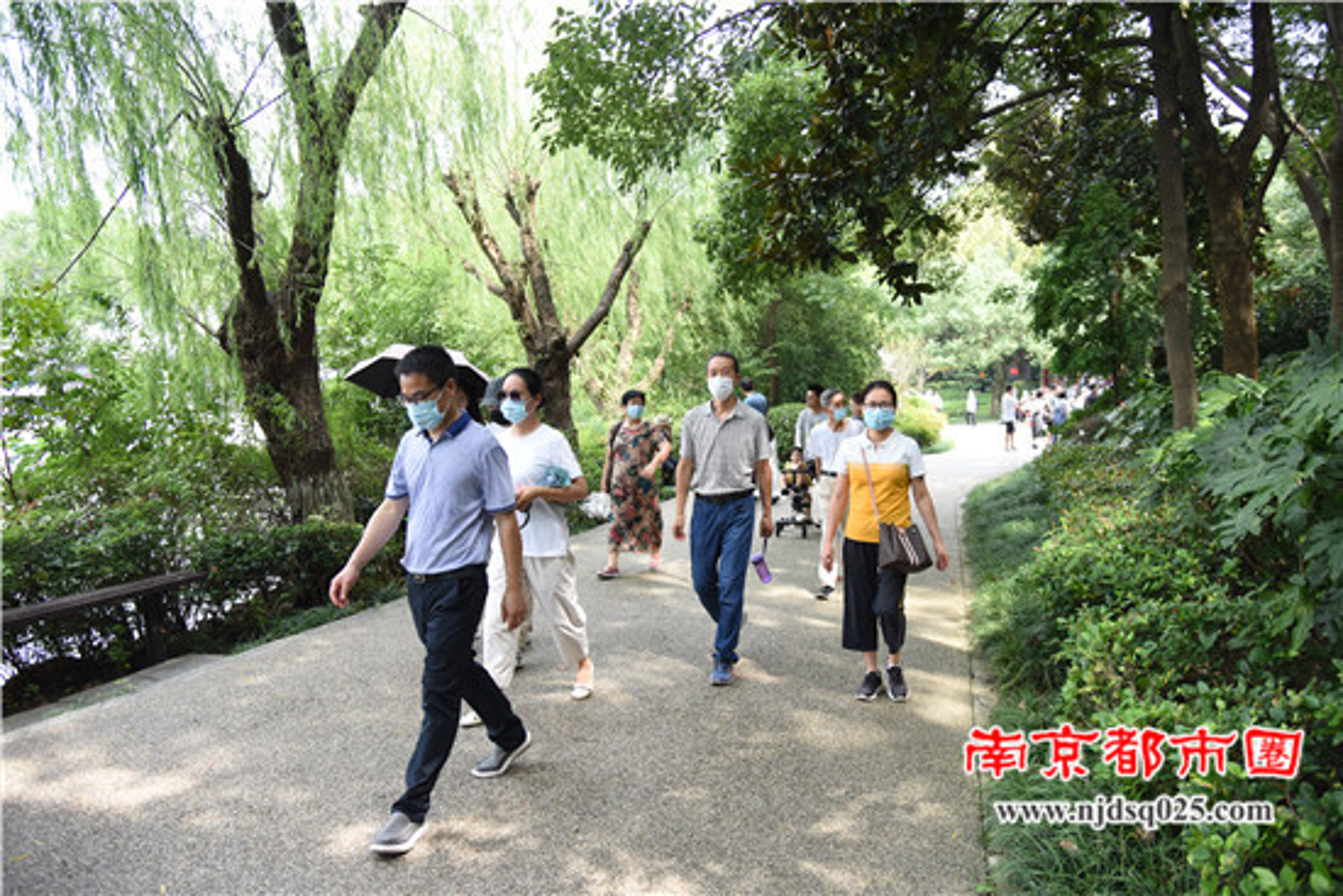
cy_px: 448
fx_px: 896
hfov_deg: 73.7
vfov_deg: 53.2
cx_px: 672
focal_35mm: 24
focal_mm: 24
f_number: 4
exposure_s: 1/640
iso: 800
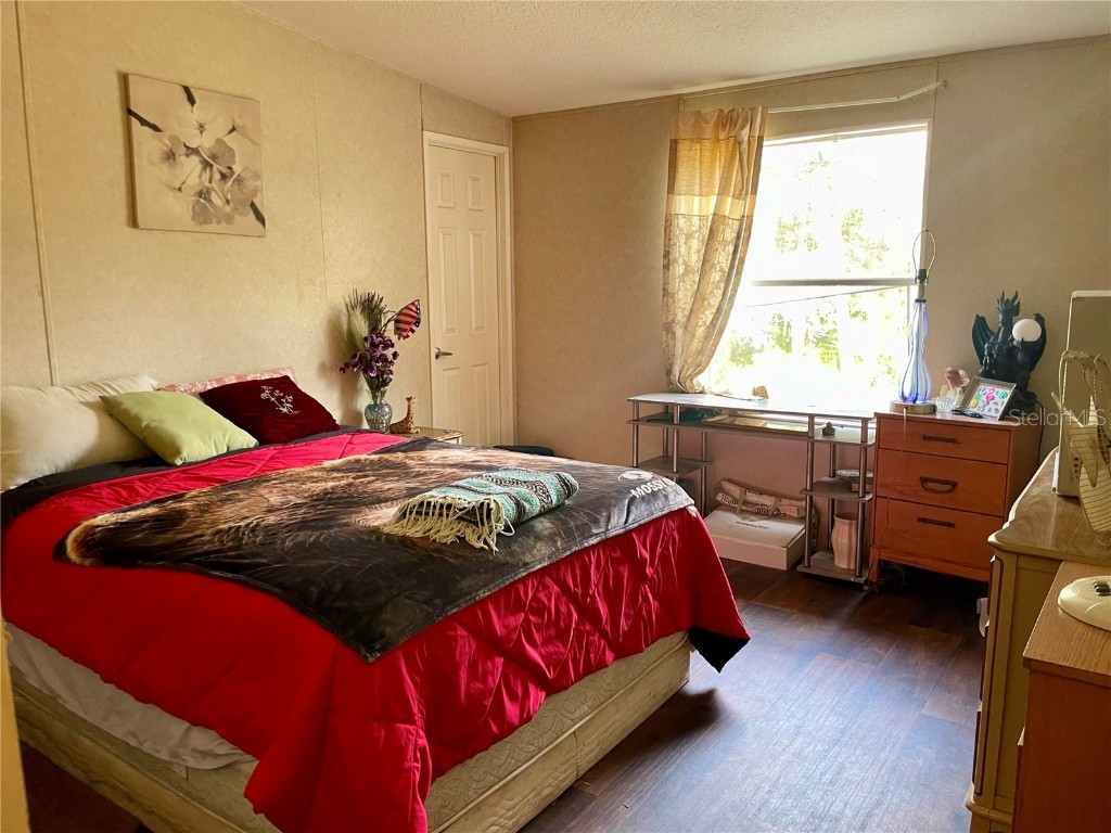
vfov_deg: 53.1
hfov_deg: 67.3
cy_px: 416
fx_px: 834
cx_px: 556
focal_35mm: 26
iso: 125
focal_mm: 4.2
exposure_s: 1/60
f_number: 1.6
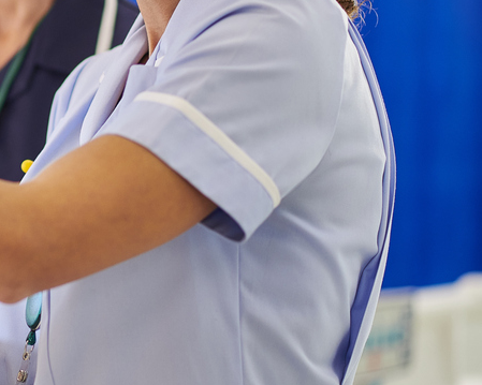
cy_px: 91
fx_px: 3180
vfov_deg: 6.9
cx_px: -128
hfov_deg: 8.6
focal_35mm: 223
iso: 640
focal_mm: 85
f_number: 2
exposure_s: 1/400
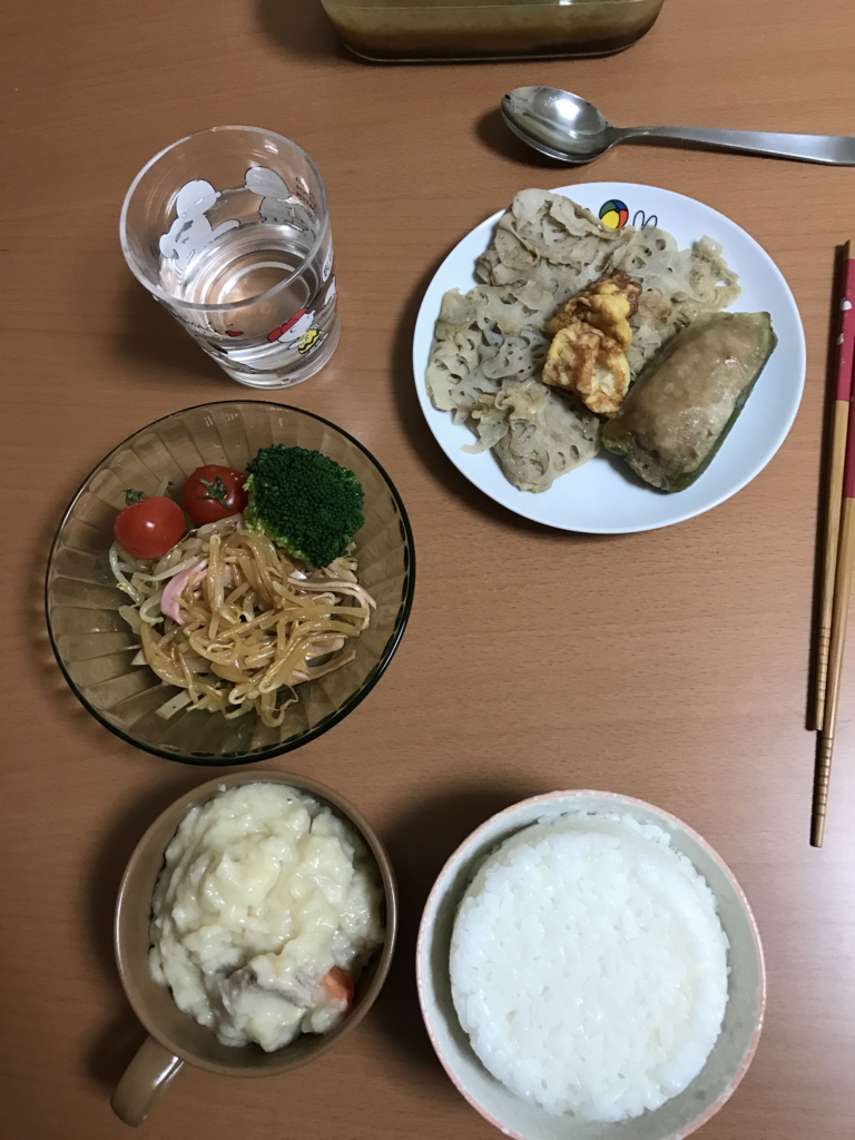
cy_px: 570
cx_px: 428
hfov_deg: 49.7
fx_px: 922
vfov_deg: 63.4
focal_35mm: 28
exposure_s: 1/15
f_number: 1.8
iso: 50
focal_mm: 3.99
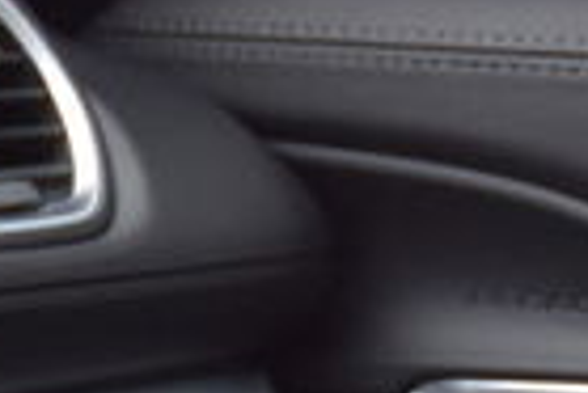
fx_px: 4333
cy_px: 304
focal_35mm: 265
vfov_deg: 5.2
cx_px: -1417
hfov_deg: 6.7
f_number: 5.6
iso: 800
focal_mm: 24
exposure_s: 1/125
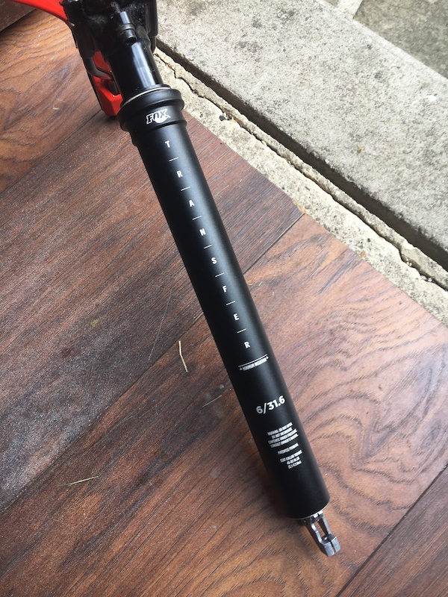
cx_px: 224
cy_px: 298
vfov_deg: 61.7
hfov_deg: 48.2
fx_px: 500
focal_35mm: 29
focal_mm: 4.15
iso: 25
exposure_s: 1/50
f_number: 2.2
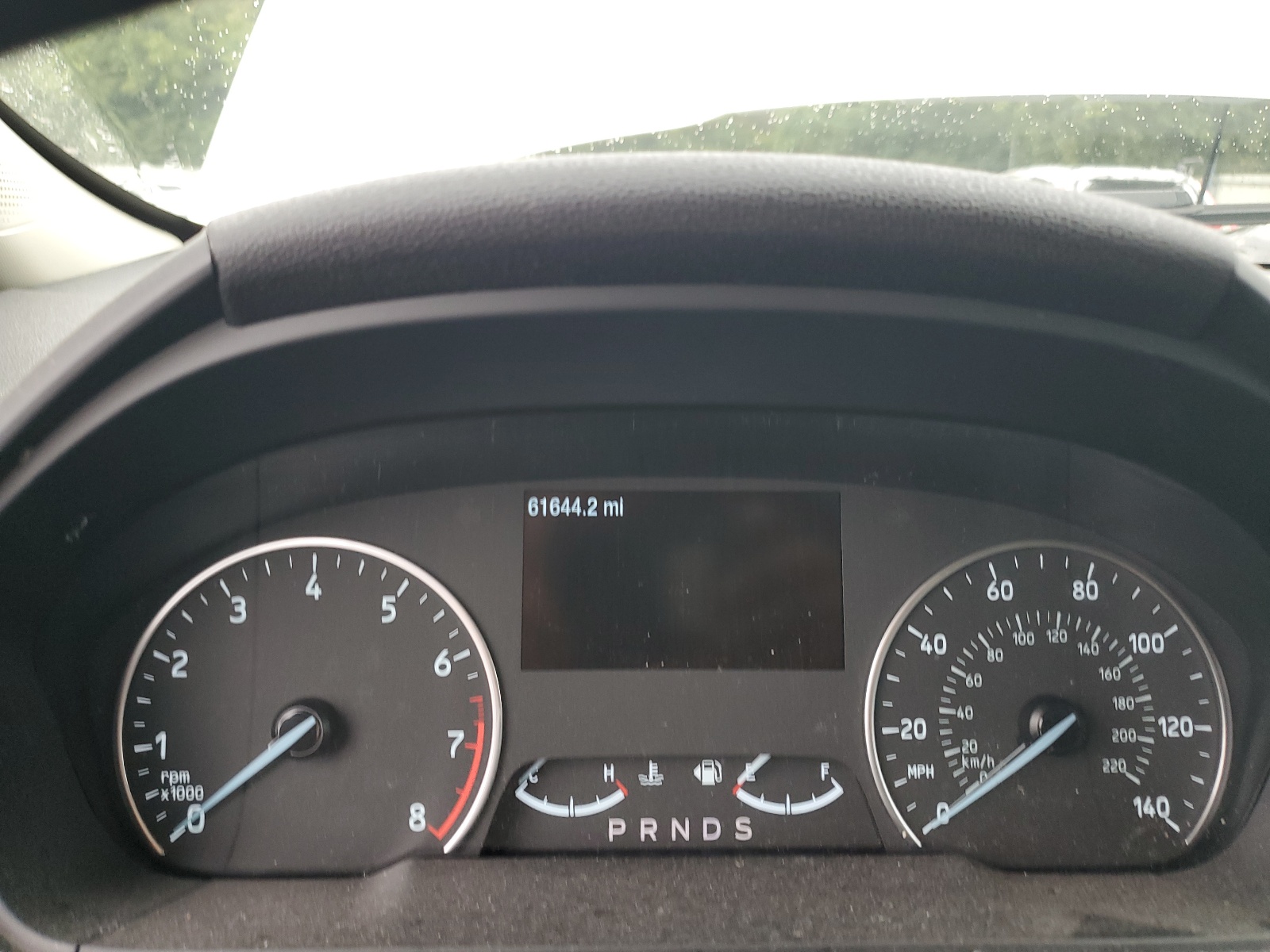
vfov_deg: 53.1
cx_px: 635
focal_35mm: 26
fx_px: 954
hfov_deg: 67.3
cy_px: 476
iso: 74
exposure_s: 1/120
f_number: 1.5
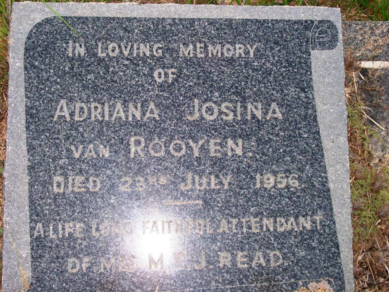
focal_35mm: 56
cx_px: 194
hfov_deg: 34.3
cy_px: 146
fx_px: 629
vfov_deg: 26.1
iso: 80
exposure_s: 1/104
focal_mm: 9.4
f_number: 3.4
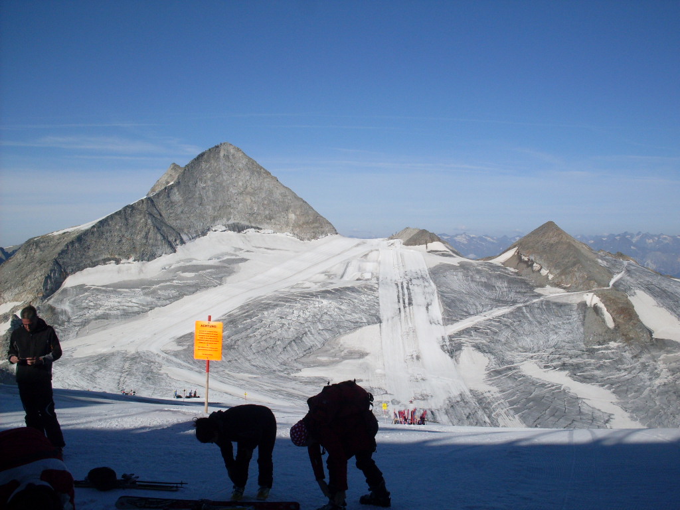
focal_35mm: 38
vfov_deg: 37.7
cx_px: 340
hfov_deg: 49.0
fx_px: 746
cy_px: 255
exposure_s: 1/500
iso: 80
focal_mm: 6.3
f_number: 8.4
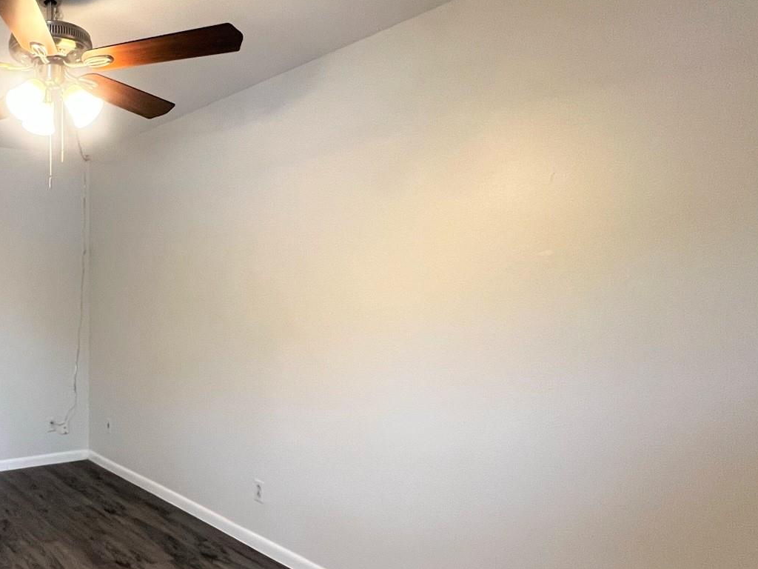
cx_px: 81
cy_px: 350
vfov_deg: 52.6
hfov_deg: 58.0
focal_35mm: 26
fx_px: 569
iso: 250
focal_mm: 1.57
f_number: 1.8
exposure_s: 1/120
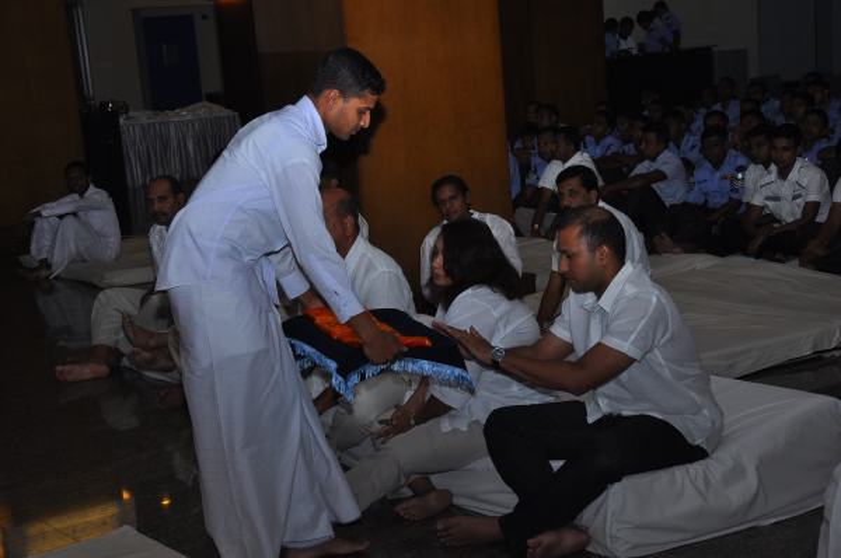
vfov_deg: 20.1
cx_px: 420
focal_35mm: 68
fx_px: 1574
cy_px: 279
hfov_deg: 29.9
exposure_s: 1/160
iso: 400
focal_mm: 45
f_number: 7.1
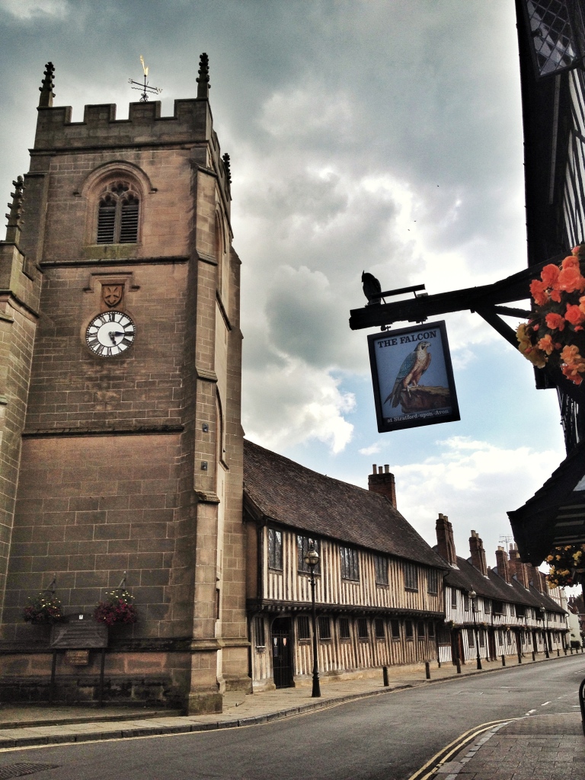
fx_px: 789
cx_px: 292
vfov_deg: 52.6
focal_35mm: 35
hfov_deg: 40.7
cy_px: 390
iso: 50
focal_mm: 4.28
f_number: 2.4
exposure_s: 1/1346
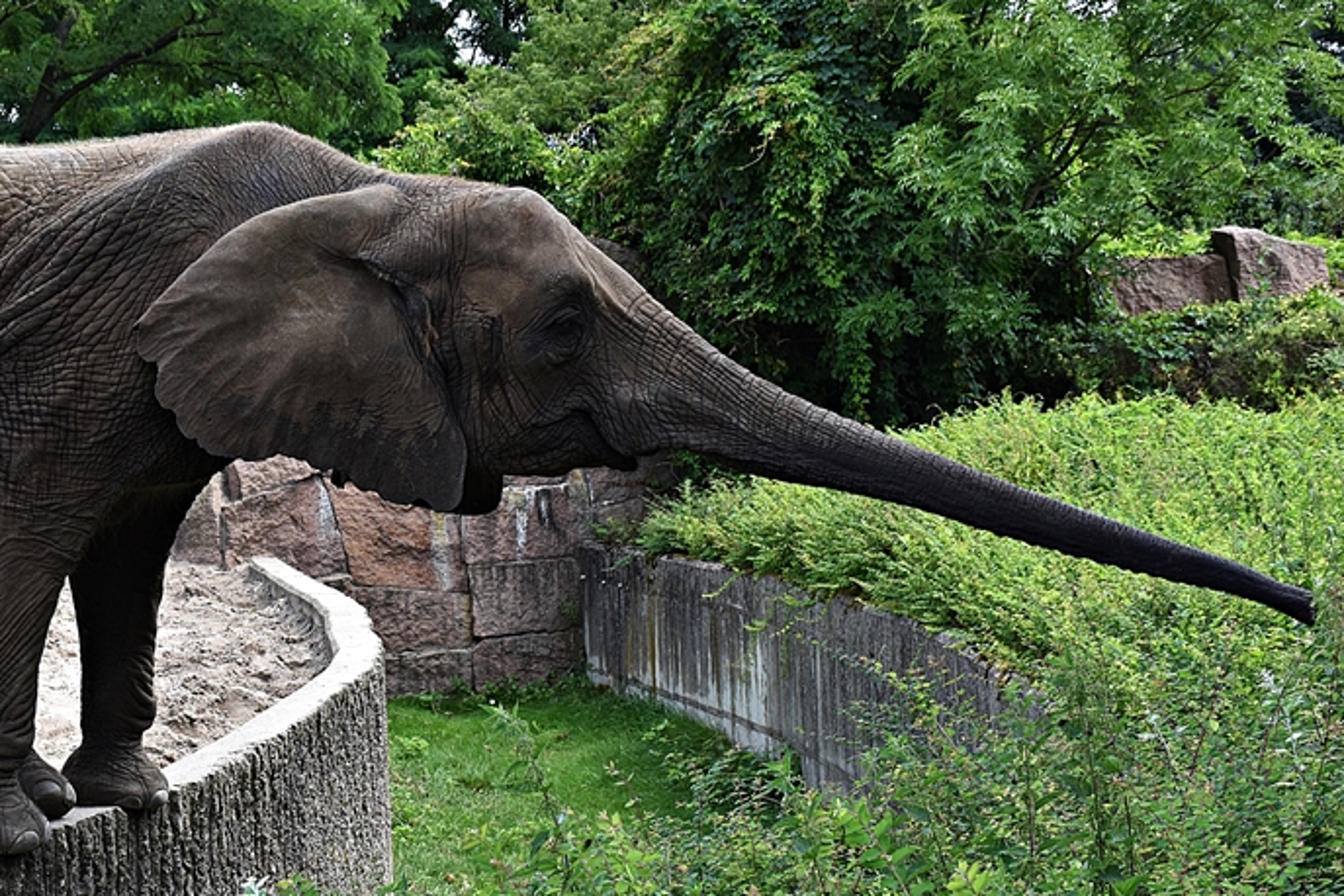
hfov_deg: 23.7
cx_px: 344
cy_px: 447
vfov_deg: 16.1
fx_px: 3173
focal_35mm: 85
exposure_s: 1/250
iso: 220
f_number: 8
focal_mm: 38
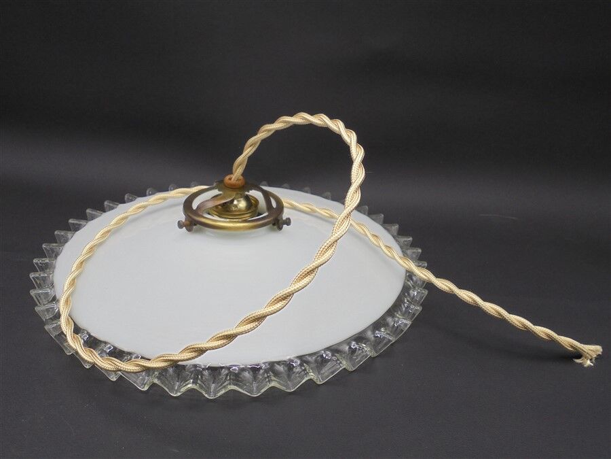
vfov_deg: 41.8
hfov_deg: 54.0
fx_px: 600
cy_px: 230
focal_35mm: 34
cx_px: 306
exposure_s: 1/100
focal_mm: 6.1
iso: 100
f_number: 4
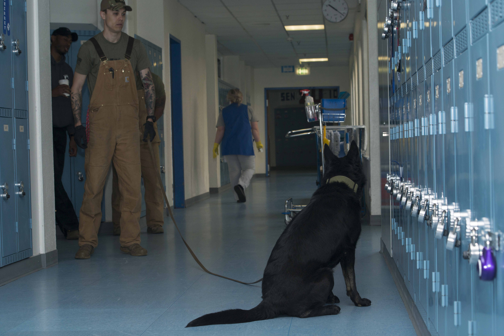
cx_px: 252
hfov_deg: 28.8
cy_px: 168
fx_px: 980
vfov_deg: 19.5
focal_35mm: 70
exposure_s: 1/250
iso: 500
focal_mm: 70
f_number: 5
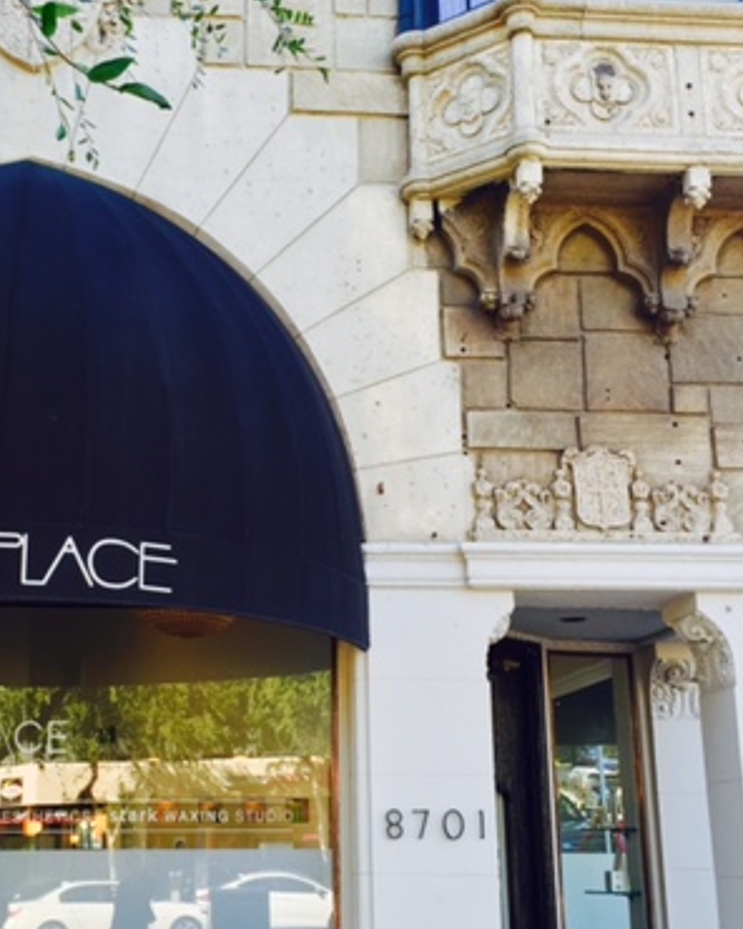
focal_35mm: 49
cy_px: 502
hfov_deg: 30.6
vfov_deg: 38.0
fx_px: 1347
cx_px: 243
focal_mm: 4.15
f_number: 2.2
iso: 32
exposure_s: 1/120
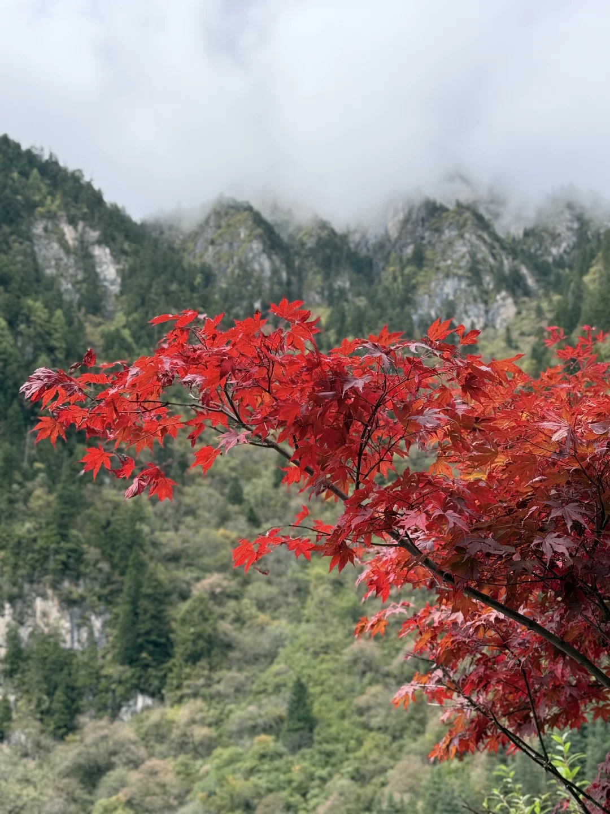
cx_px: 305
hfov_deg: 30.3
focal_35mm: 48
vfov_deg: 39.7
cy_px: 407
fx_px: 1128
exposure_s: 1/592
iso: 100
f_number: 1.78
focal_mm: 6.76
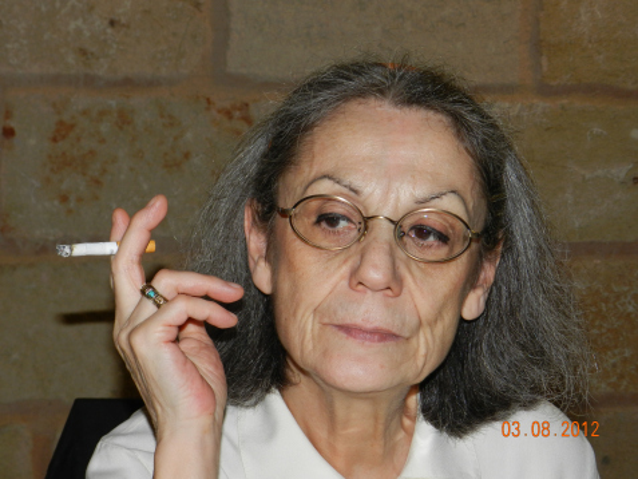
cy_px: 240
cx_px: 319
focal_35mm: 84
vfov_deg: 17.6
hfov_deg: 23.3
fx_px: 1549
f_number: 4.4
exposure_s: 1/30
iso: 200
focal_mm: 14.9
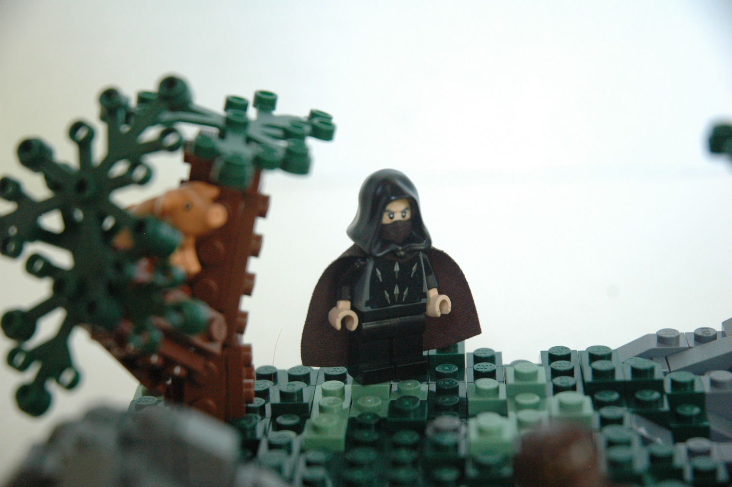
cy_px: 244
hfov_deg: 19.5
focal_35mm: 105
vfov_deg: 13.0
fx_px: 2133
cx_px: 366
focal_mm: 70
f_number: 4.5
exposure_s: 1/5
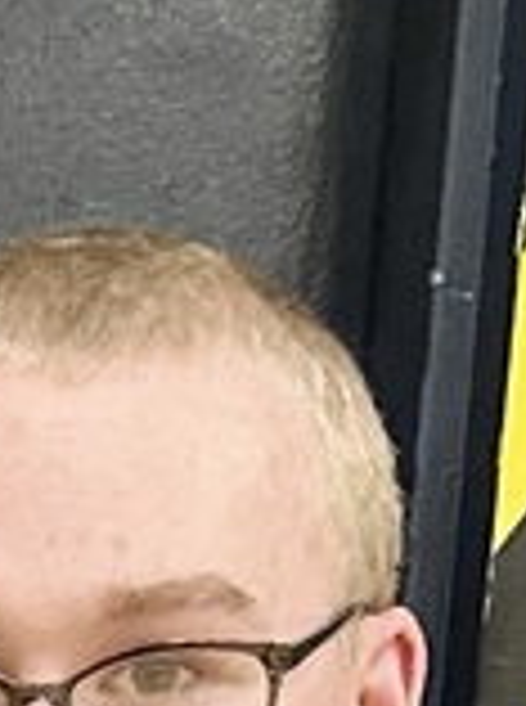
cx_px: -427
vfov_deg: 9.3
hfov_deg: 9.0
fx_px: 3194
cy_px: 2289
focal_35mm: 157
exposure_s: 1/60
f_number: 1.78
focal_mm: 6.86
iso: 500
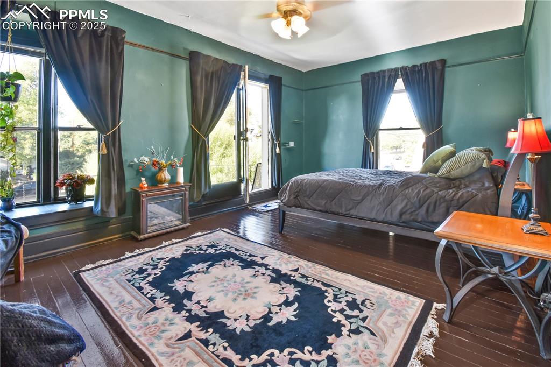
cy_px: 184
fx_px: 229
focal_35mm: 15
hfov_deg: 100.4
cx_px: 276
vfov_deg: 77.3
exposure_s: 1/6
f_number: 8
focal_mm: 10
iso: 320
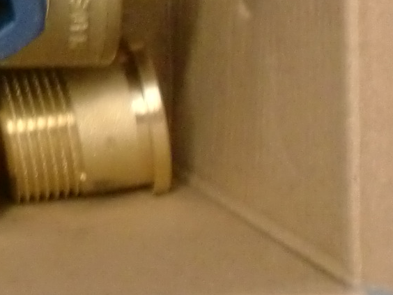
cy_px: -77
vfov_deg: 11.4
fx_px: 1442
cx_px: -232
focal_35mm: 127
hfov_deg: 14.3
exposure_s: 1/30
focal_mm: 6.3
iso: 400
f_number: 3.1
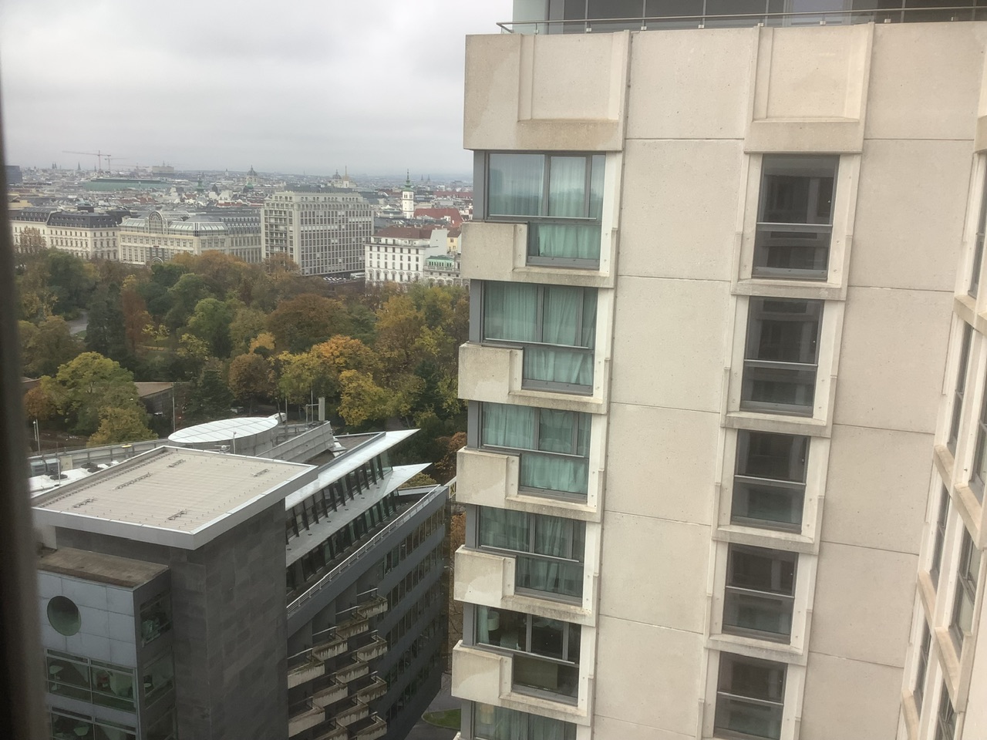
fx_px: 884
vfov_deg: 45.4
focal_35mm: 31
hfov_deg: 58.4
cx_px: 494
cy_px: 370
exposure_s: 1/130
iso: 25
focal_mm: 3.3
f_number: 2.4
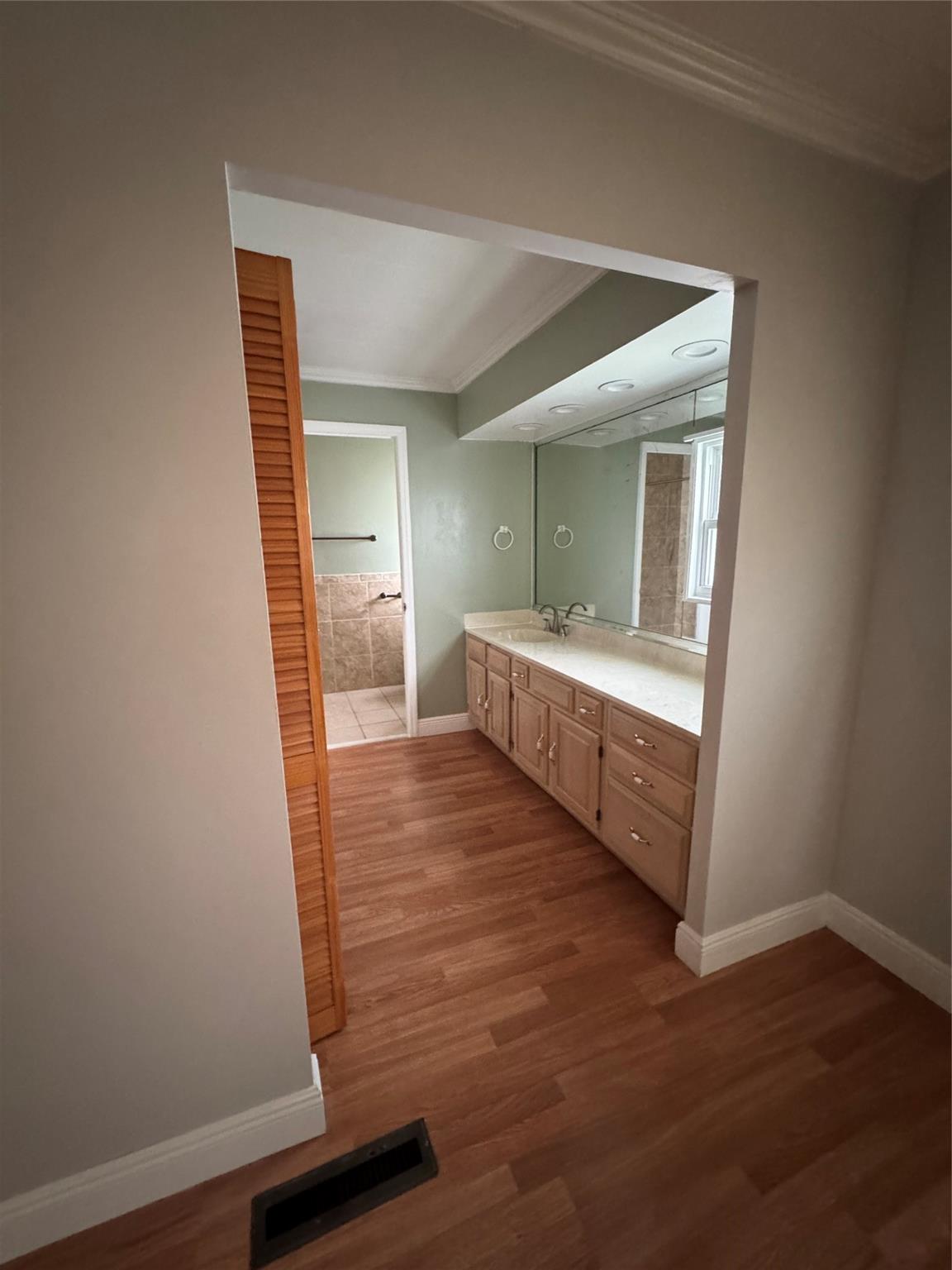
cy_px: 635
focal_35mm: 14
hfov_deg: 85.7
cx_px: 476
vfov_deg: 102.1
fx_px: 513
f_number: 2.2
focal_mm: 2.22
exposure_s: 1/40
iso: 1000
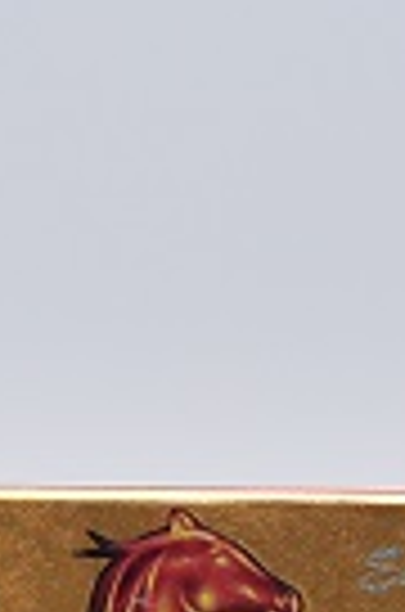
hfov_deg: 4.7
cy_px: 986
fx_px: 4935
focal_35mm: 291
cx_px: 324
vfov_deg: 7.0
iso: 1250
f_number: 4
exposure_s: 1/125
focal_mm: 75
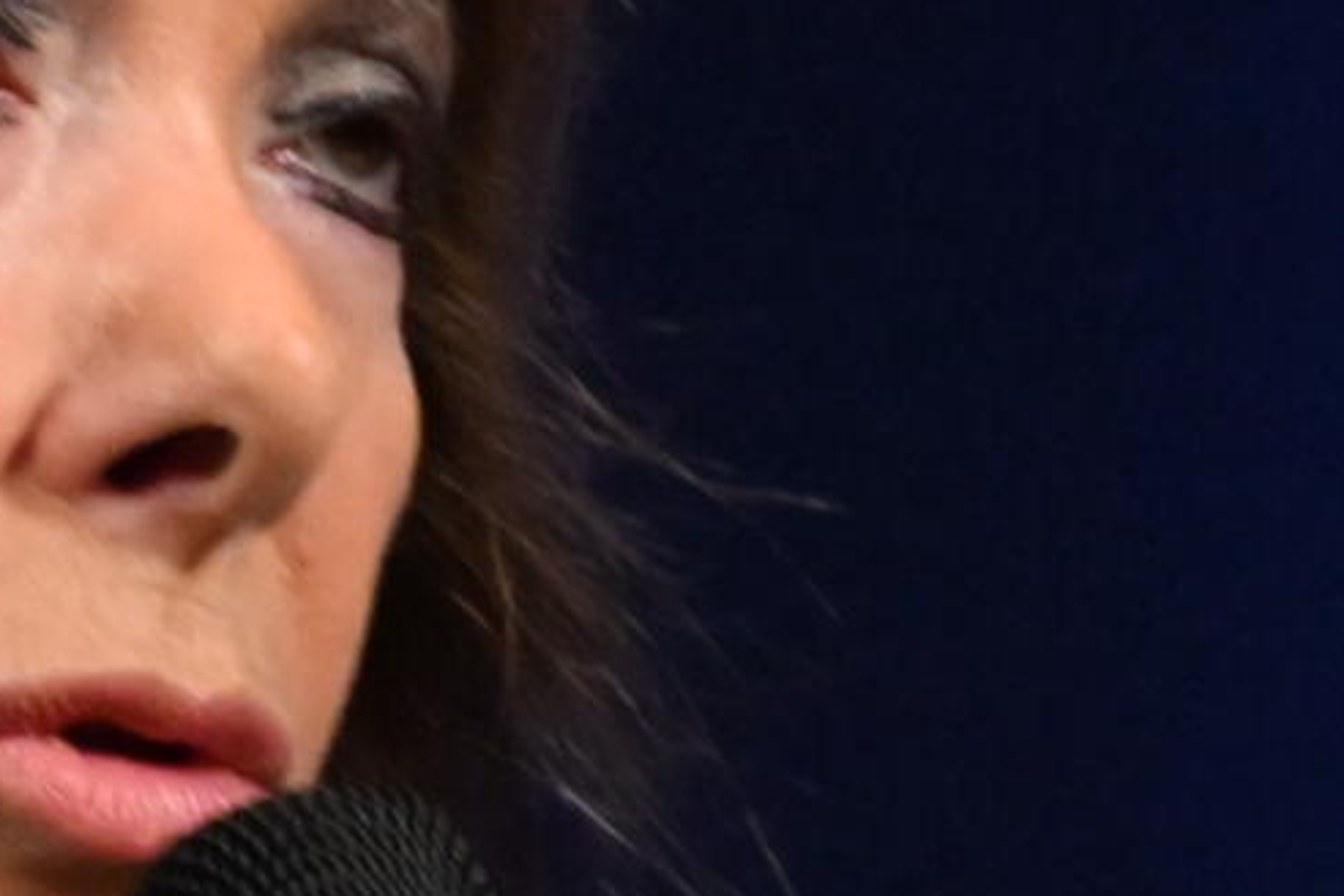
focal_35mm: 775
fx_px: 28931
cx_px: -41
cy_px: 1481
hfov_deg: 2.7
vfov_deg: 1.8
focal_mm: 83
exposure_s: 1/250
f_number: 5
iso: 4000
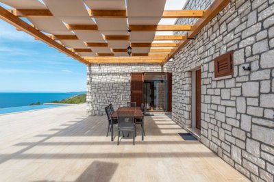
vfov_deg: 81.1
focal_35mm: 14
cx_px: 137
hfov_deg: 104.3
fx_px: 106
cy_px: 91
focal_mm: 14
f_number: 5.6
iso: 100
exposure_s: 1/320
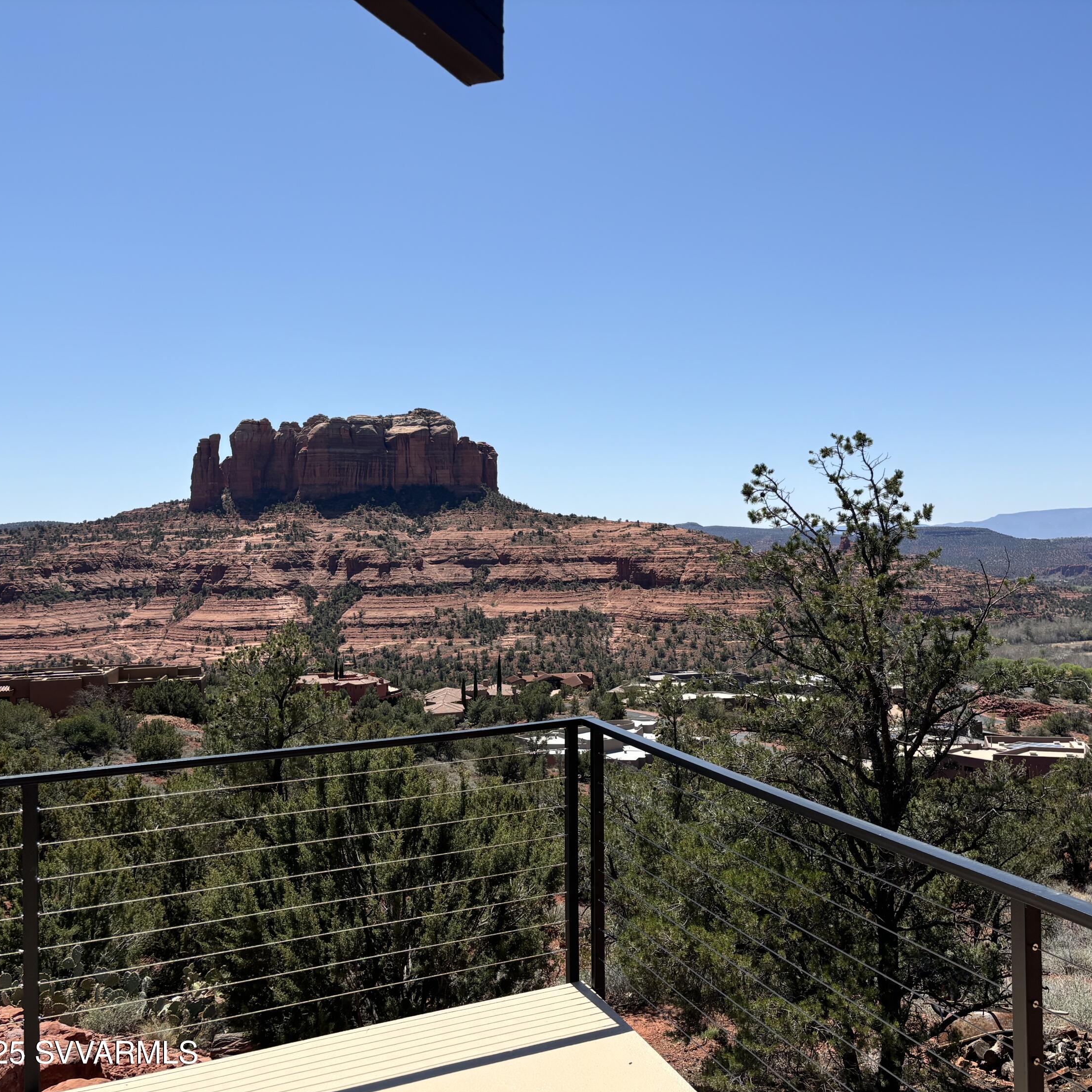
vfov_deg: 52.5
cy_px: 551
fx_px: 1106
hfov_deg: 52.1
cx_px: 668
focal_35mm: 31
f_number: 1.6
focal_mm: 5.96
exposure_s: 1/4082
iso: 50
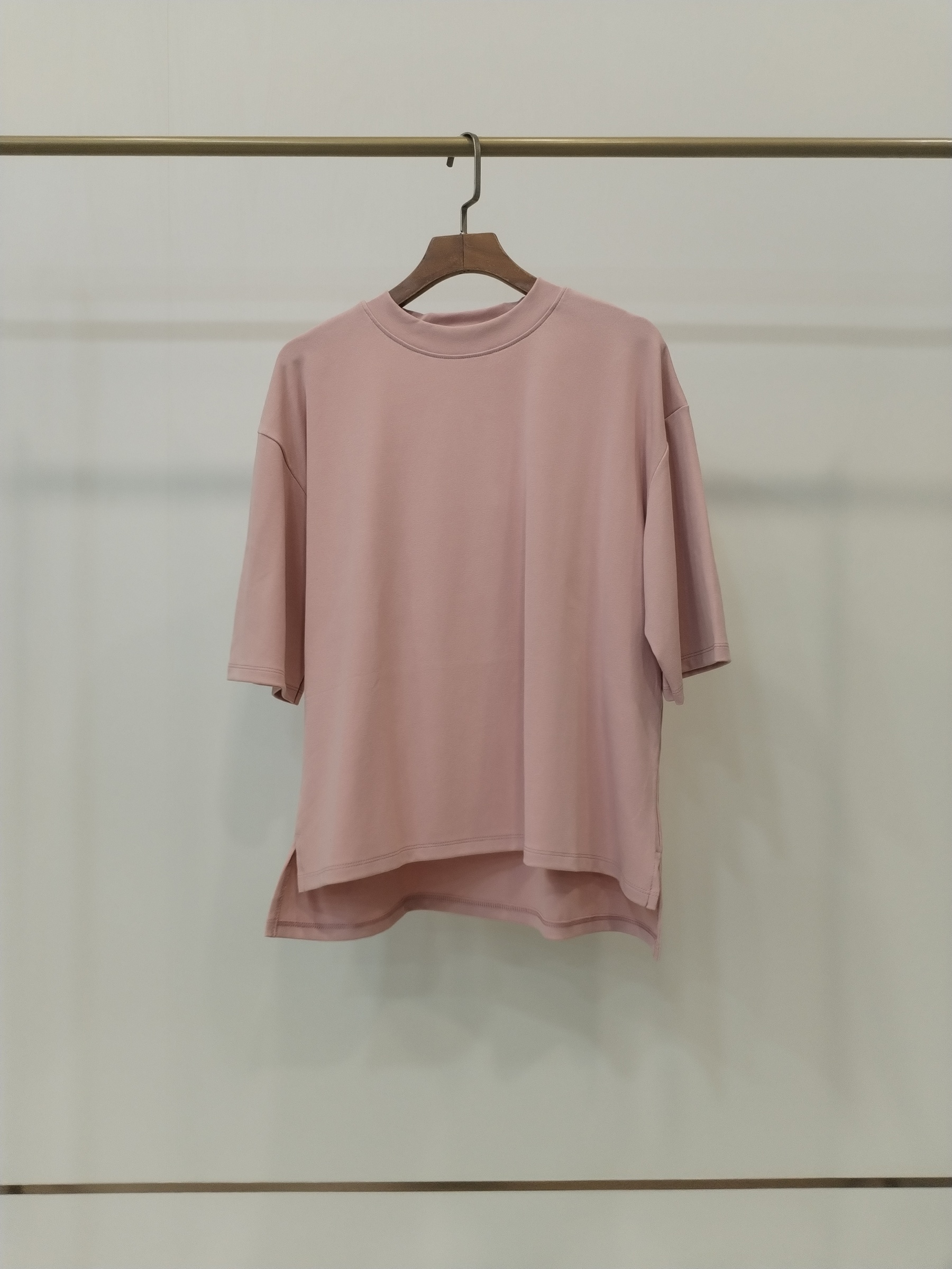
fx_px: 1063
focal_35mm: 29
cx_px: 476
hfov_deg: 48.2
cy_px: 634
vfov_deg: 61.7
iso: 249
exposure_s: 1/60
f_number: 1.8
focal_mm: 4.75
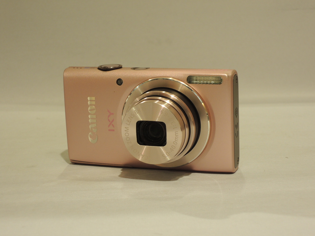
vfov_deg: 17.4
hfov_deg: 23.0
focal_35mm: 85
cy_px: 118
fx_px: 773
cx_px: 158
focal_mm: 15.2
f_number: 4.5
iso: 200
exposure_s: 1/100
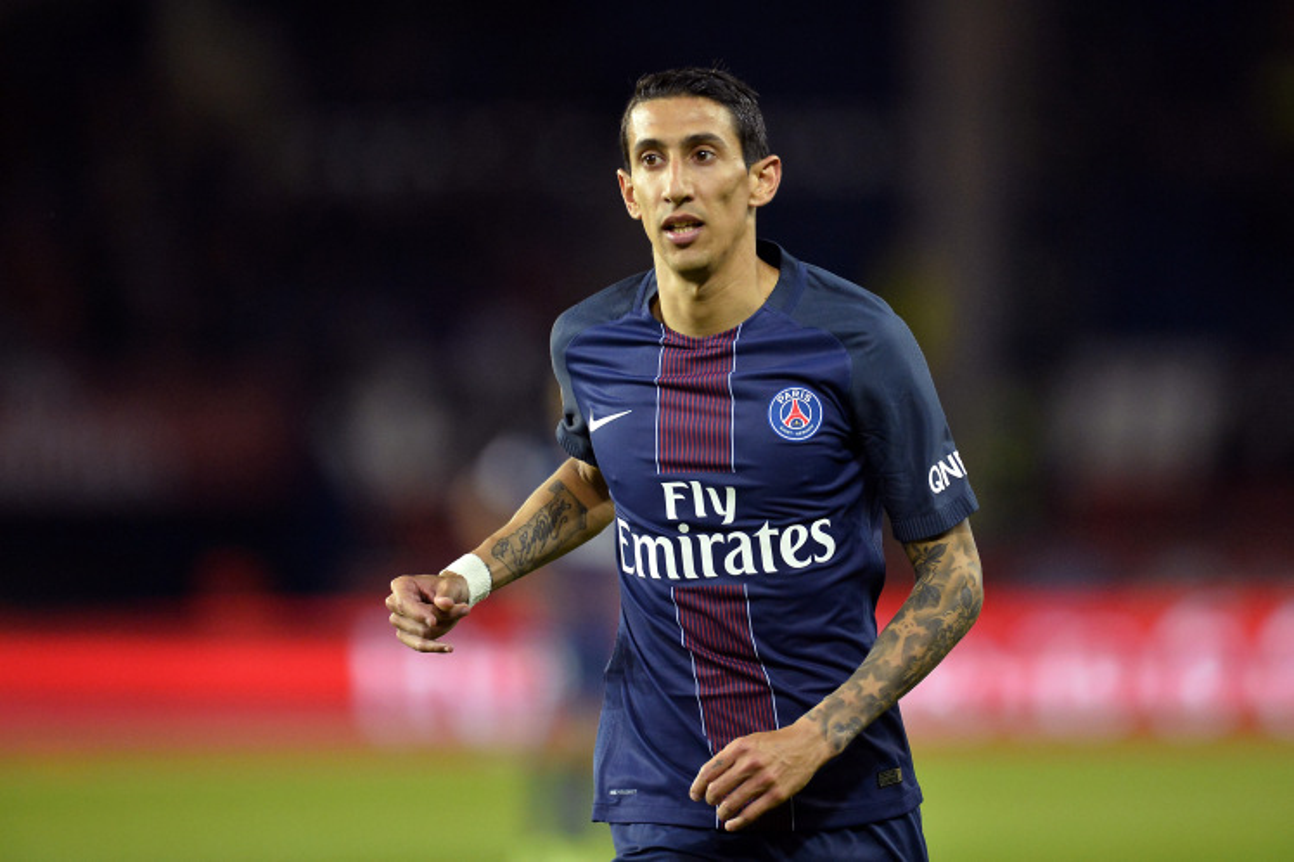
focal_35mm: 400
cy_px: 431
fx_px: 14371
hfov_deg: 5.2
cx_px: 647
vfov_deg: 3.4
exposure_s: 1/2500
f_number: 3.2
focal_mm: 400
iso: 4000
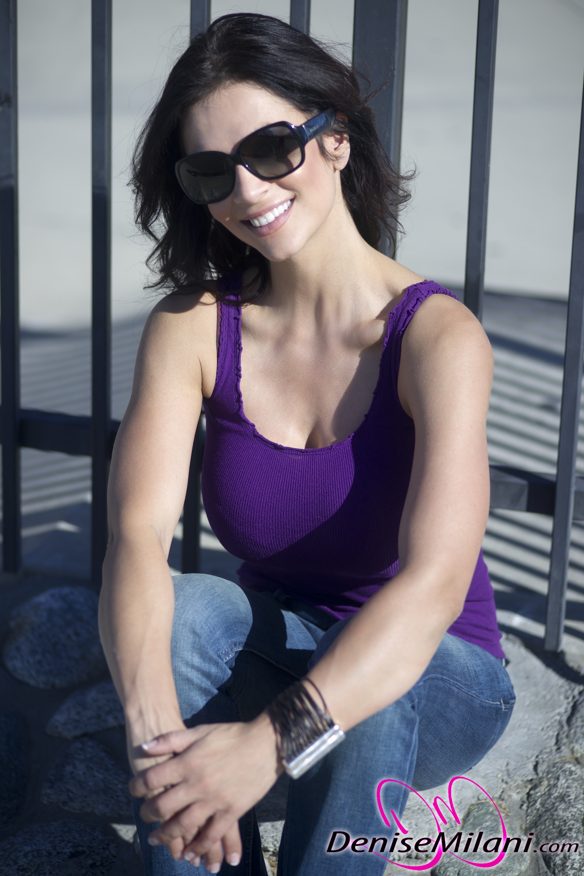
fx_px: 2433
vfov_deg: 20.4
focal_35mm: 100
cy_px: 438
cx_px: 292
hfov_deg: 13.7
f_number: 2.8
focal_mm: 100
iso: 320
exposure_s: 1/750
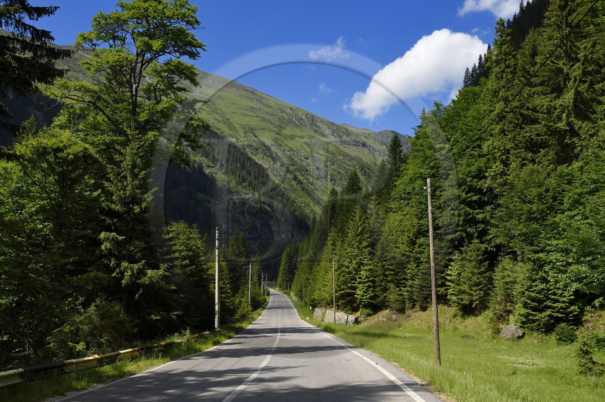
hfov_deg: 54.5
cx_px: 302
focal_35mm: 35
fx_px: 588
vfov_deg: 37.8
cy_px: 201
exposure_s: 1/800
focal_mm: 35
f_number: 9
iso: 400
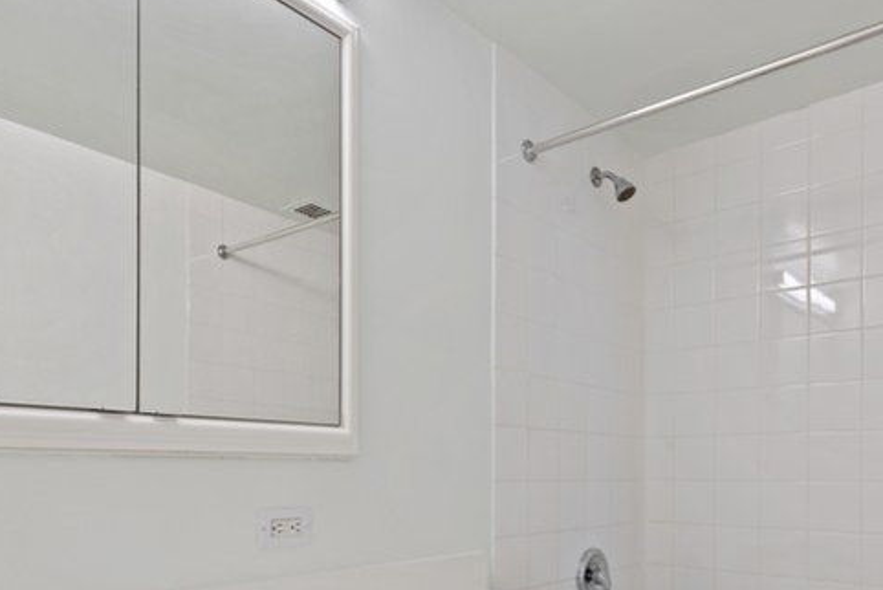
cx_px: 520
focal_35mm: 28
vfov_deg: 44.0
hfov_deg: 65.0
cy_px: 483
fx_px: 687
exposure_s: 1/6
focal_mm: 15
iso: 200
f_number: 11
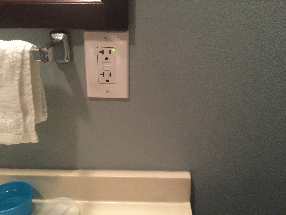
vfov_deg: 48.2
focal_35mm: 29
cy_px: 108
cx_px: 143
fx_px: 240
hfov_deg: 61.7
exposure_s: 1/4
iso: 80
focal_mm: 4.15
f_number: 2.2
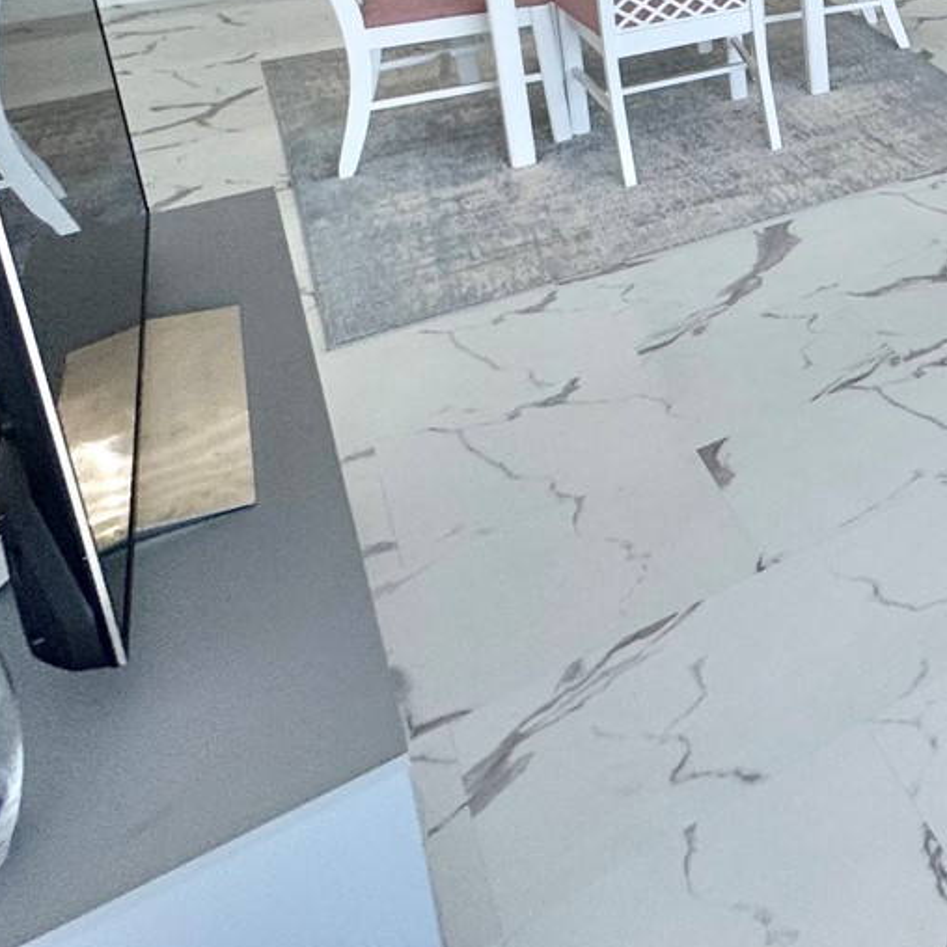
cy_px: -114
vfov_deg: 35.9
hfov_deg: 27.2
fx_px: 1207
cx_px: 1469
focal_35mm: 39
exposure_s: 1/120
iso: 80
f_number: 2.2
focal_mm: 2.22
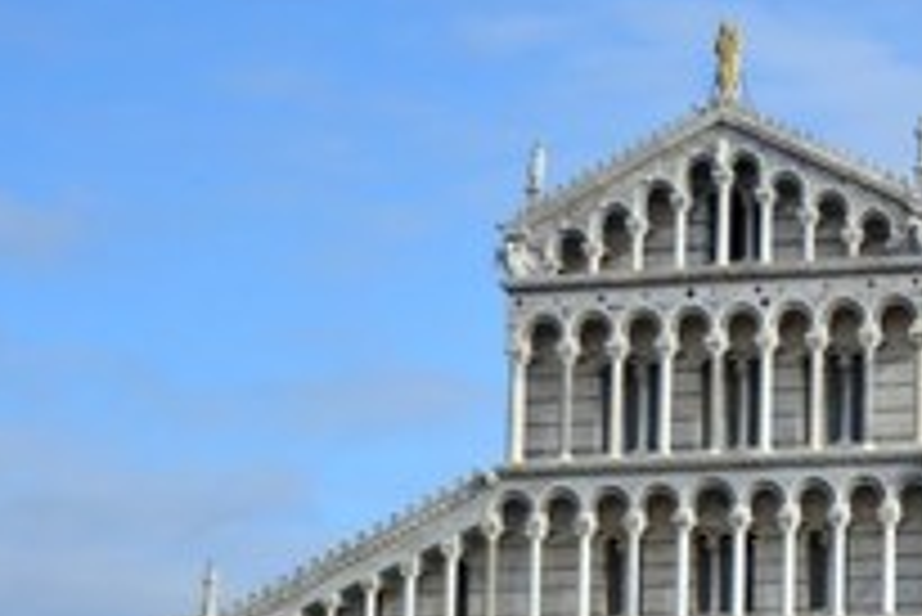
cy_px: 569
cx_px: 1331
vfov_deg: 8.6
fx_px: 4075
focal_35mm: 159
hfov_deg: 12.4
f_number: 4.5
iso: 100
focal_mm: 34
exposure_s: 1/1000
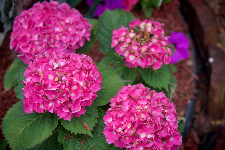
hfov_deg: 17.1
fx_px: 750
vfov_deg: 11.4
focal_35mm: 120
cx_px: 112
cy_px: 75
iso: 100
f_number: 5
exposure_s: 1/250
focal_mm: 120
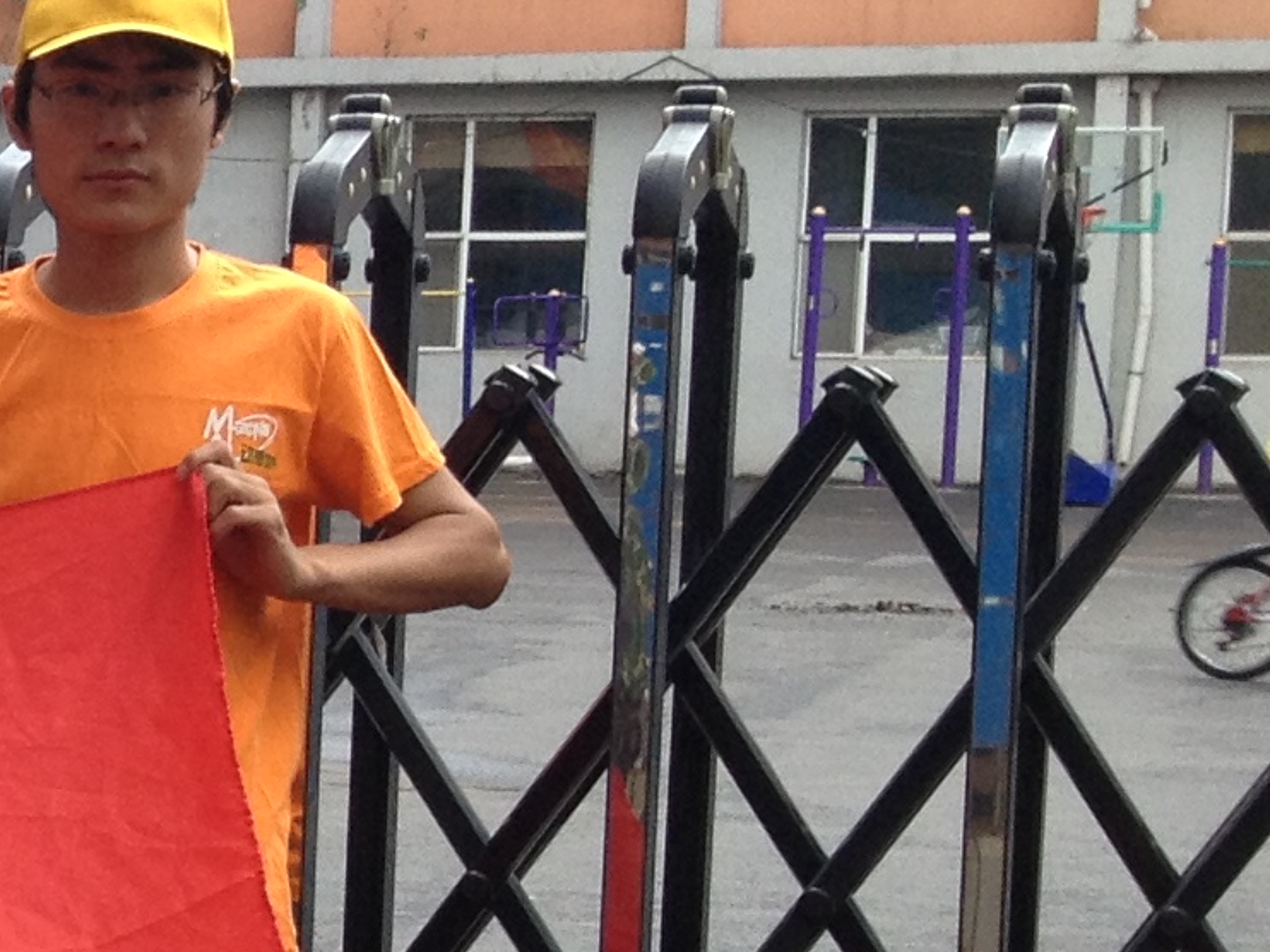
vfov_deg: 9.6
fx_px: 5648
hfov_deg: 11.3
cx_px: -1493
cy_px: 907
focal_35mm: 154
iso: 50
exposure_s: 1/129
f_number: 2.4
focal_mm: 4.28
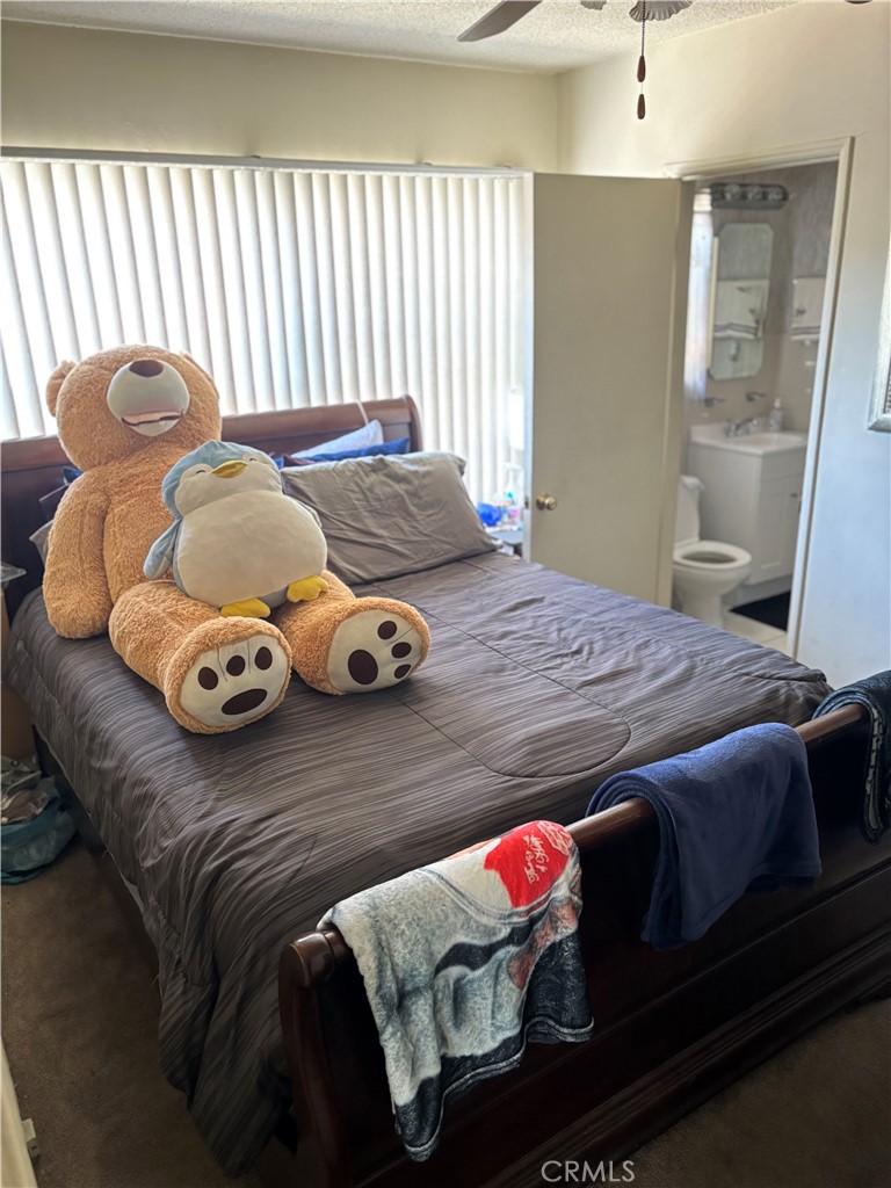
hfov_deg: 53.1
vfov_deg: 67.3
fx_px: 892
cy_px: 594
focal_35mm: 26
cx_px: 446
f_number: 1.6
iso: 500
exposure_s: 1/40
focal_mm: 5.96
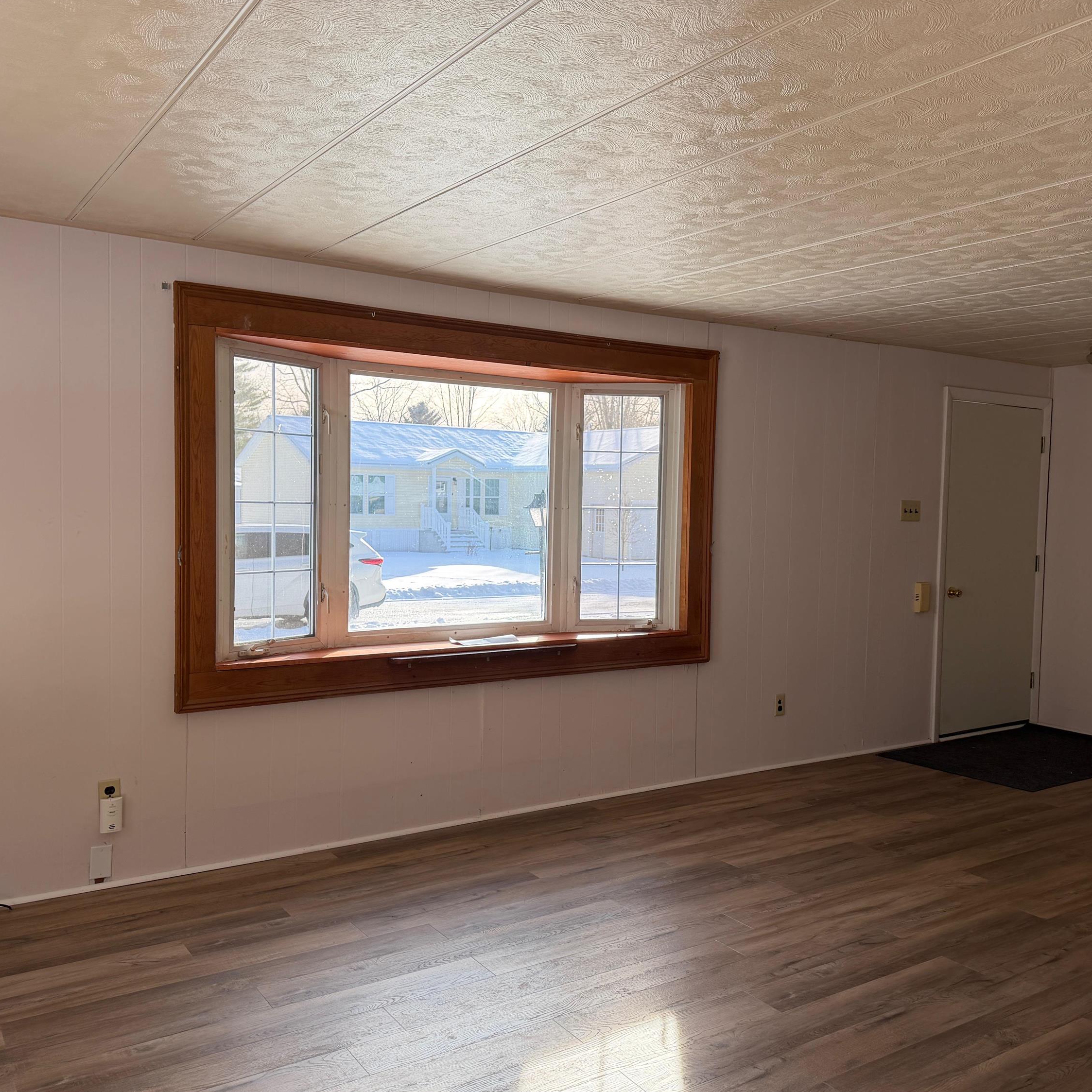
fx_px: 1035
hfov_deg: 55.6
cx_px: 574
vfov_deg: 55.6
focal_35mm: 29
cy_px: 555
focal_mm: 6.76
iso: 100
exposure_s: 1/728
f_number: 1.78
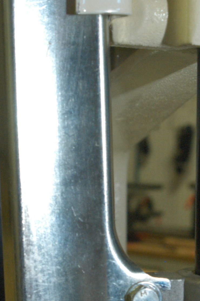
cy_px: 198
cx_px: 141
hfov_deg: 12.0
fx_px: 951
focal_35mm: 114
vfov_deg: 17.9
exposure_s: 1/60
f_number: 7.1
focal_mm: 28
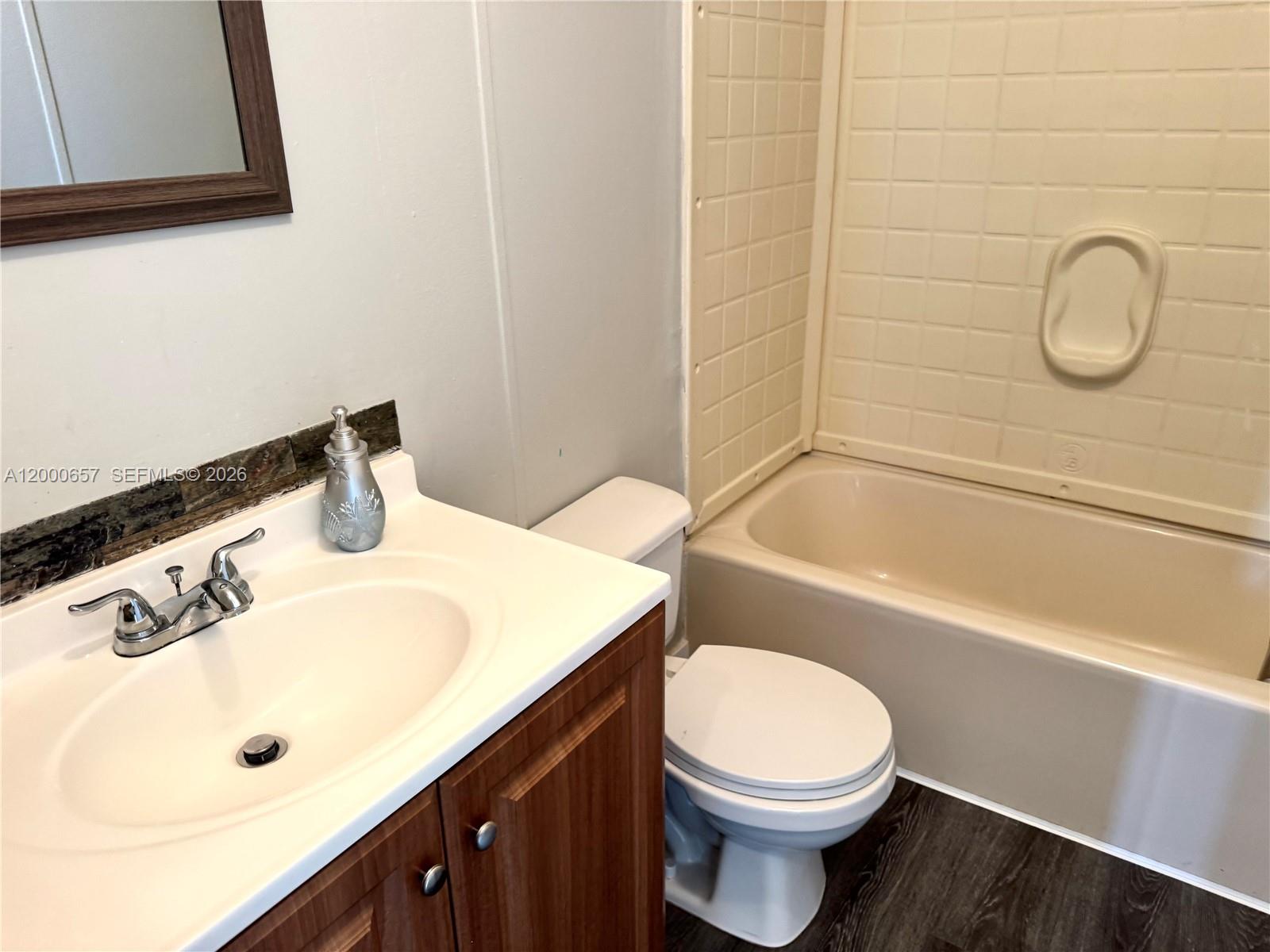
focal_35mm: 24
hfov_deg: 71.6
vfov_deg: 56.8
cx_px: 635
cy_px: 476
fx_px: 881
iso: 200
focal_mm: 6.76
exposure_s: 1/60
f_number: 1.78
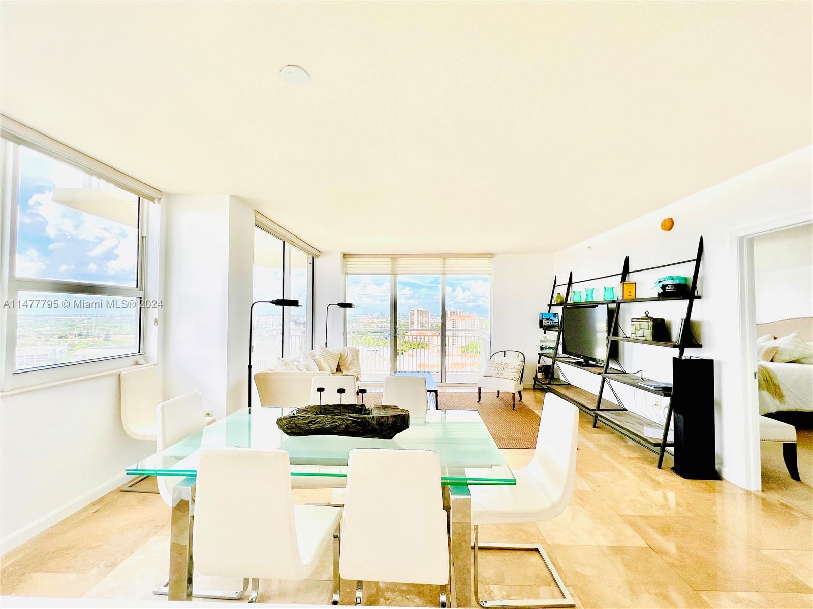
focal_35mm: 13
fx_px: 305
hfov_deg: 106.2
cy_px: 304
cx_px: 406
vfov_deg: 89.9
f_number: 1.8
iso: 32
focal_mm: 1.57
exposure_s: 1/331
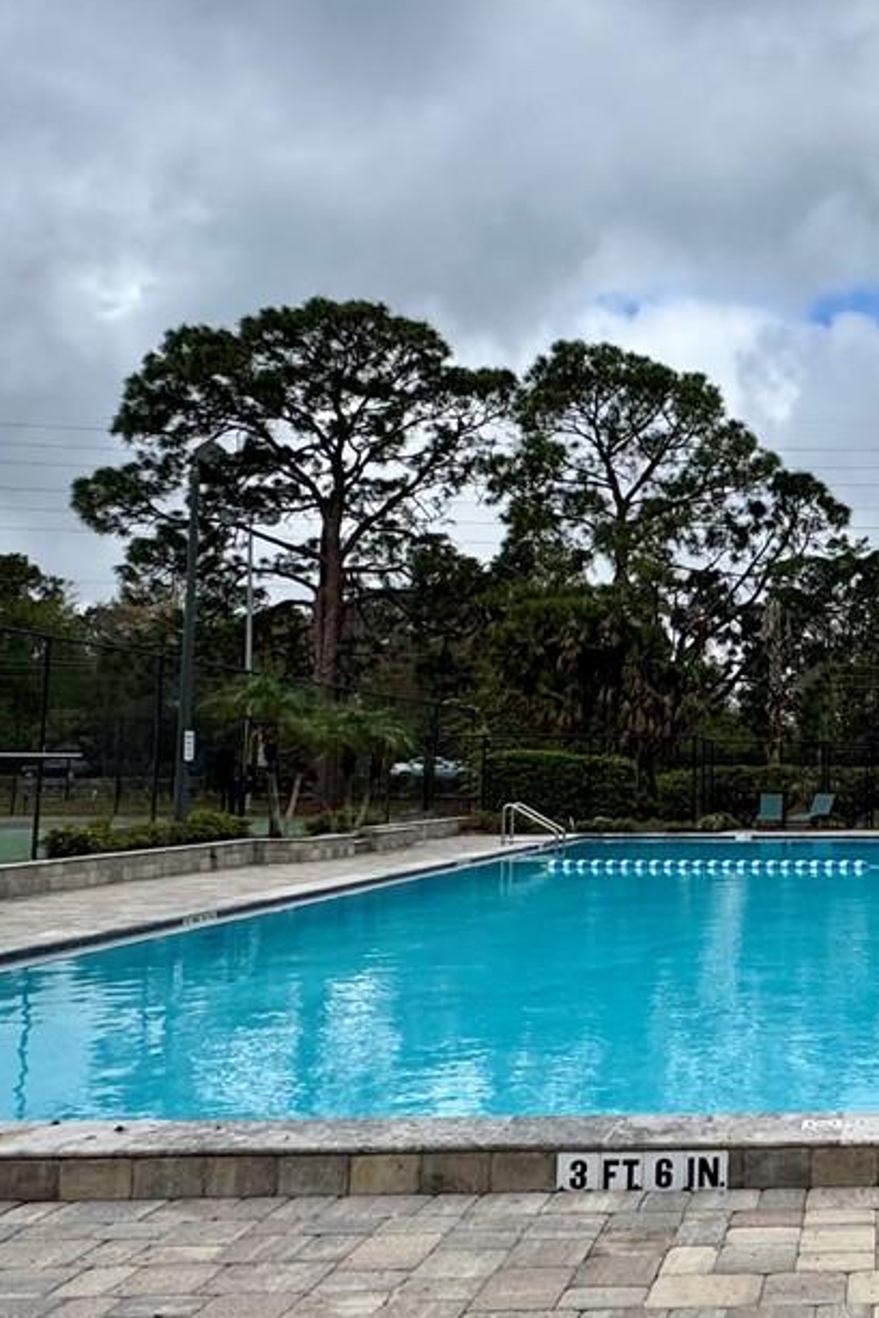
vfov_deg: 50.7
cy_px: 656
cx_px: 991
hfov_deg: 30.9
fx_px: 1391
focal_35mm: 38
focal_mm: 2.22
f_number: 2.2
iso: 50
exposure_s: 1/2674
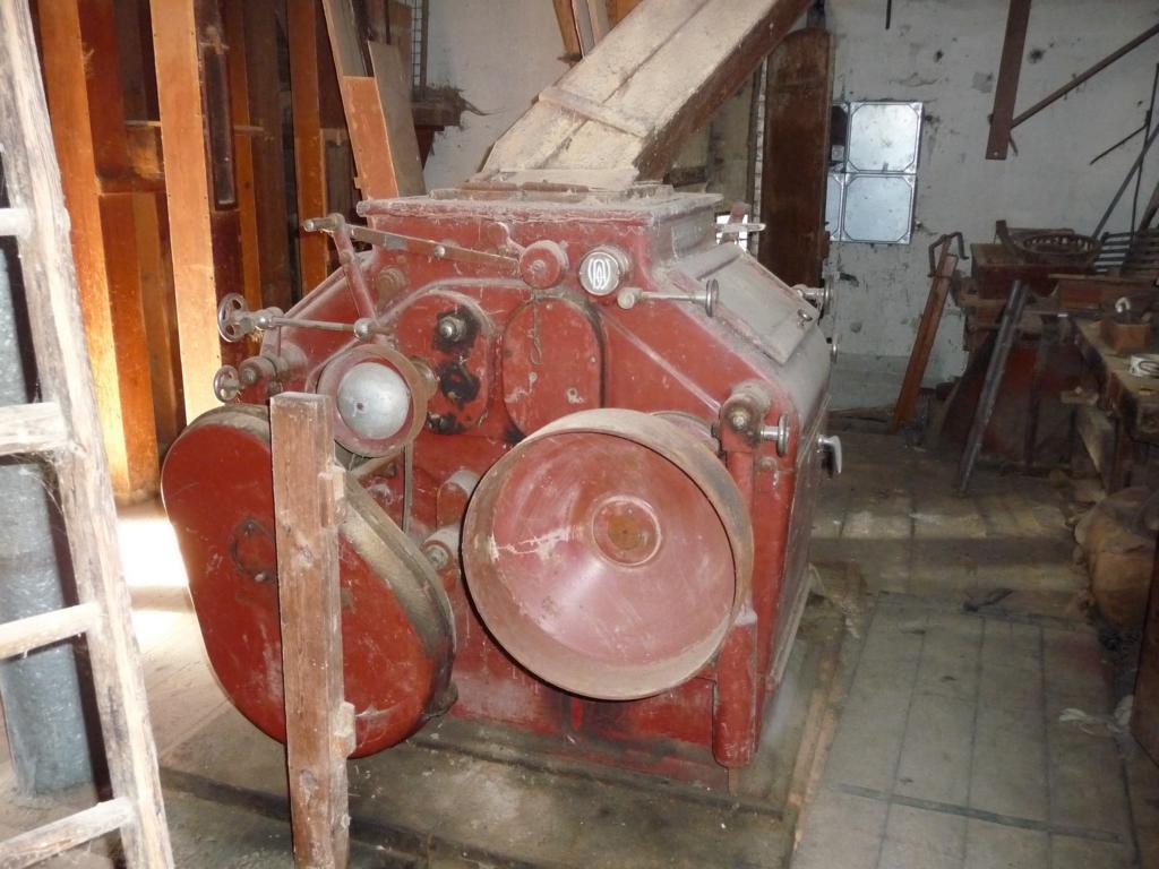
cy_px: 434
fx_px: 1004
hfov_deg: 60.0
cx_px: 580
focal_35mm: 30
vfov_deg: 46.8
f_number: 3.4
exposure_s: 1/30
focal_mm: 5
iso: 640
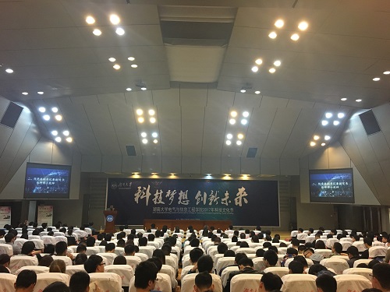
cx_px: 195
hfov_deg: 61.7
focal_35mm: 29
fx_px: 327
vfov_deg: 48.2
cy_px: 146
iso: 250
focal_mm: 4.15
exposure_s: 1/33
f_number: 2.2
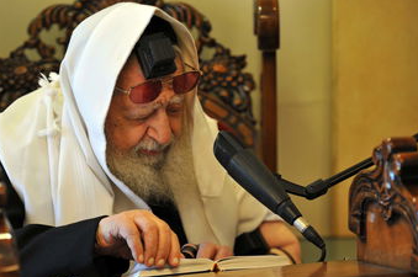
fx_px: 1438
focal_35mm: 124
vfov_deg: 11.0
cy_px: 132
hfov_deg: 16.5
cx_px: 184
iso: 800
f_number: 2.8
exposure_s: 1/160
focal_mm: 105
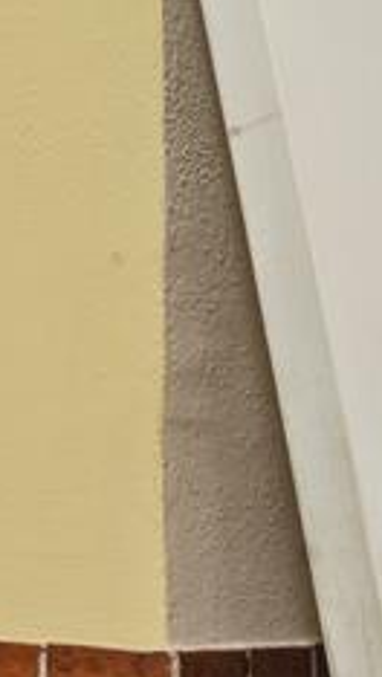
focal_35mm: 55
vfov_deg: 36.2
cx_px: -912
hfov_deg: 9.9
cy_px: 566
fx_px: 988
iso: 100
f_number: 11
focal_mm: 12
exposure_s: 1.3
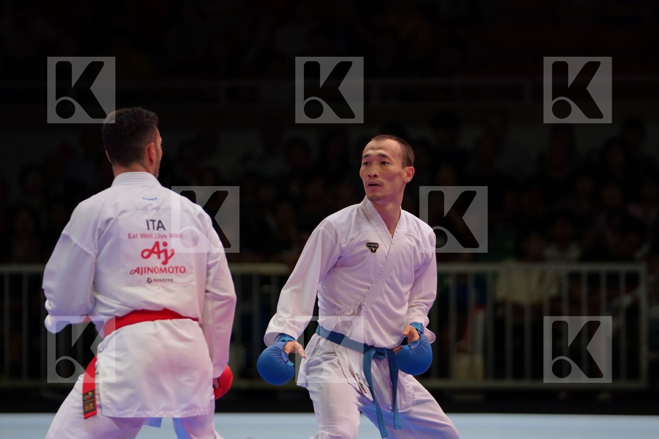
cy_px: 220
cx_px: 330
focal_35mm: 256
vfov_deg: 5.4
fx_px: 4686
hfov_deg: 8.0
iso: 640
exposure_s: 1/1000
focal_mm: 171
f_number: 2.8
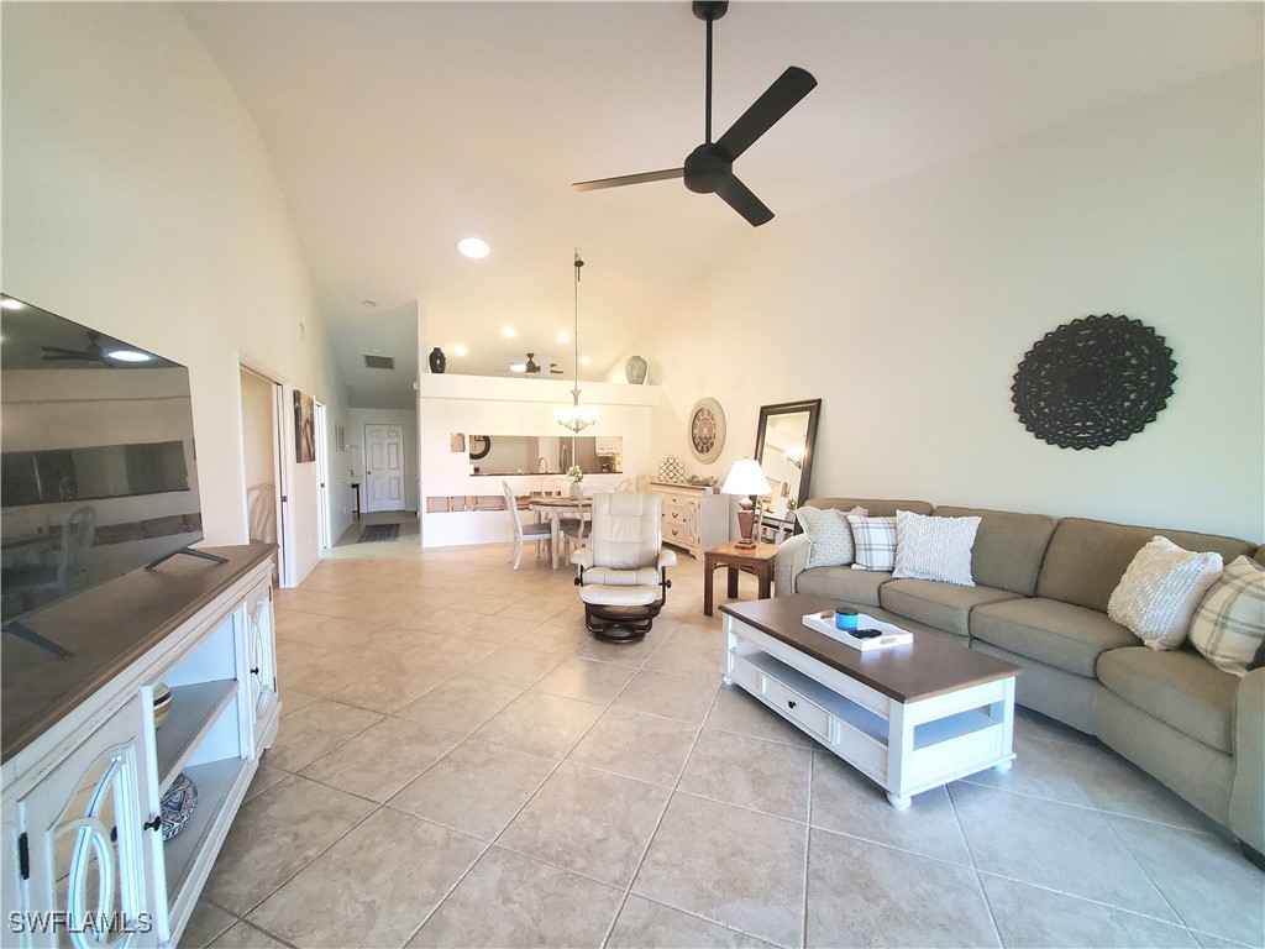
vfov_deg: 89.9
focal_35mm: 13
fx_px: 475
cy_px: 474
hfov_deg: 106.2
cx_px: 632
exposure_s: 1/60.2
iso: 400
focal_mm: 1.8
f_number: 2.2
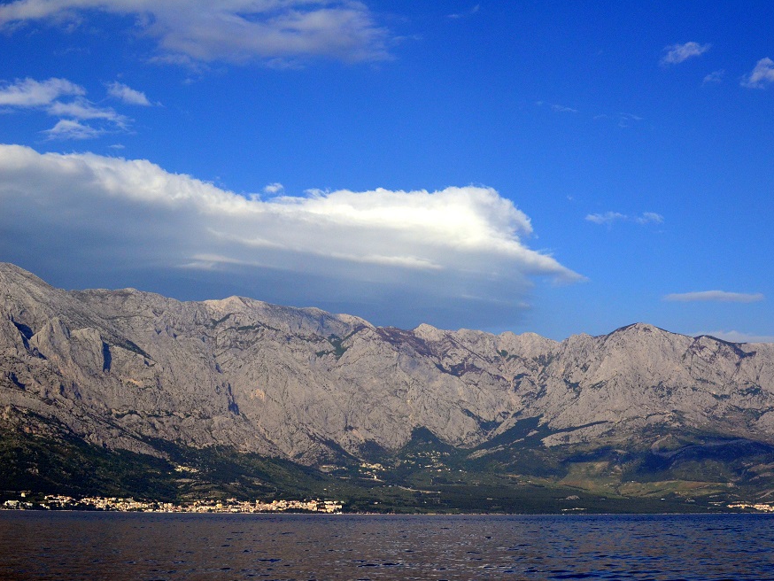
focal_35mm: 58
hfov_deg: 33.4
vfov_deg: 25.4
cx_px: 441
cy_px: 291
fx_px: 1287
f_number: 5
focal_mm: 35
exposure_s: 1/6400
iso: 800
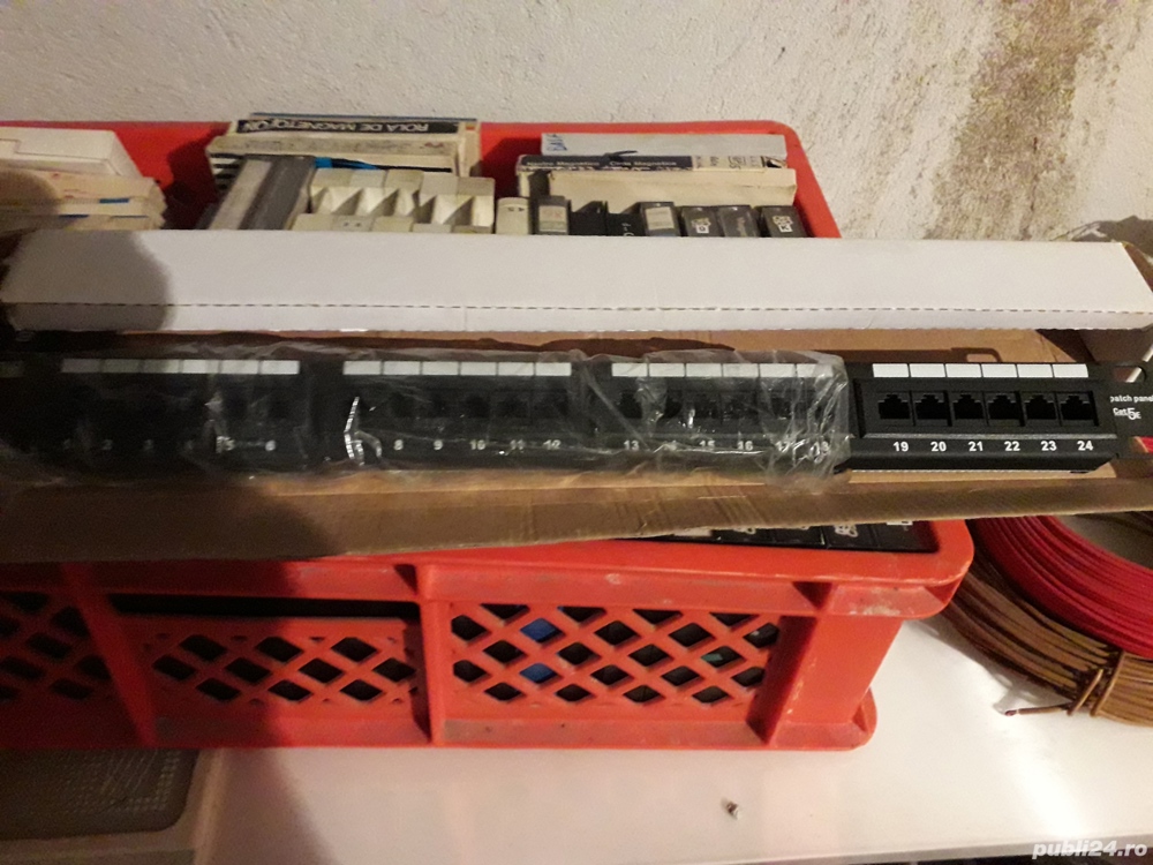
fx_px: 899
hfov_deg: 65.3
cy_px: 432
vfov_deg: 51.4
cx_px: 576
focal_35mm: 27
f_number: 1.9
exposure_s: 1/20
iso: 640
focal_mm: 3.6
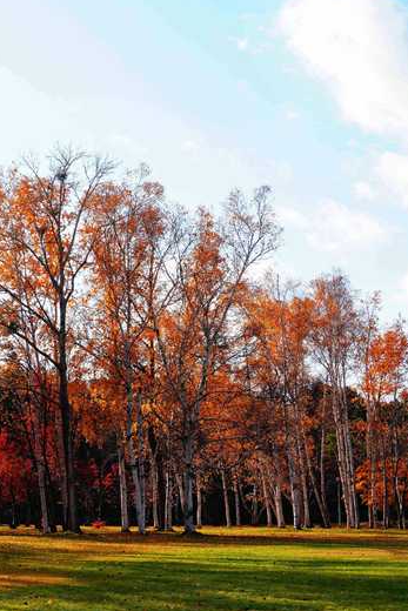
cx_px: 125
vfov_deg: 33.4
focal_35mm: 60
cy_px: 301
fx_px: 1019
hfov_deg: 22.5
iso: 100
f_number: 8
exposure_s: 1/200
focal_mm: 26
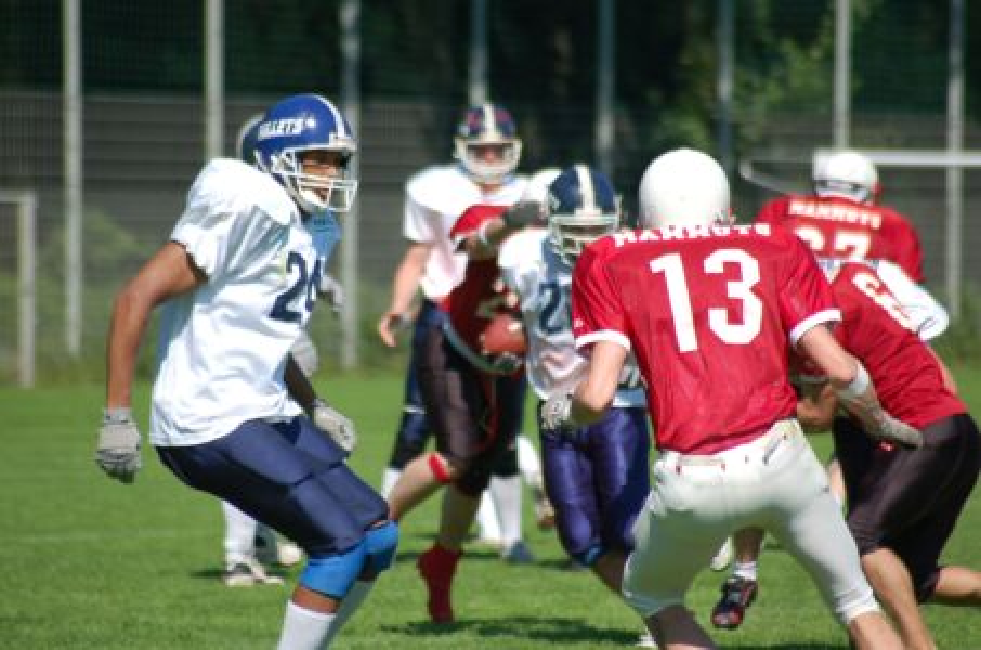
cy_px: 325
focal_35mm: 360
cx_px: 490
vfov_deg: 3.8
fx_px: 9789
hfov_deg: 5.7
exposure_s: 1/1250
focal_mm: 240
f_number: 5.3
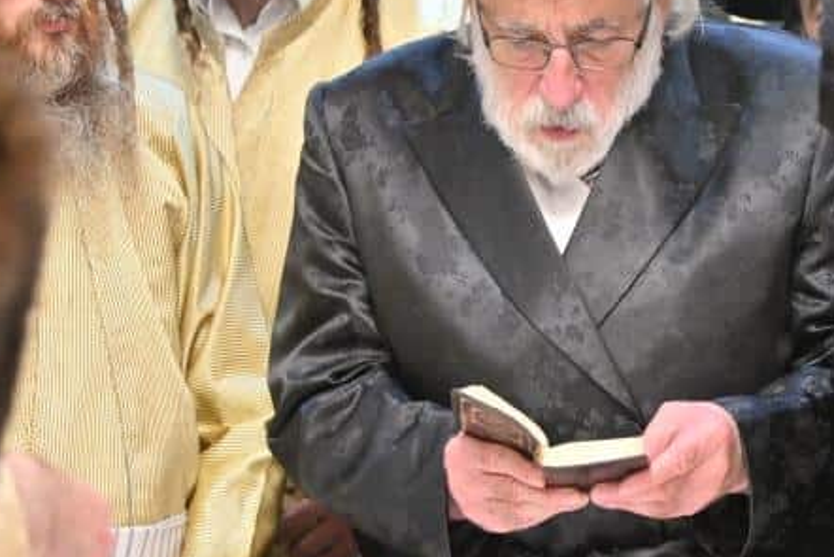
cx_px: 574
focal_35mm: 162
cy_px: 312
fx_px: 3754
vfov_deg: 8.5
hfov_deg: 12.7
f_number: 4
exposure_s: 1/200
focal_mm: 70
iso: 800
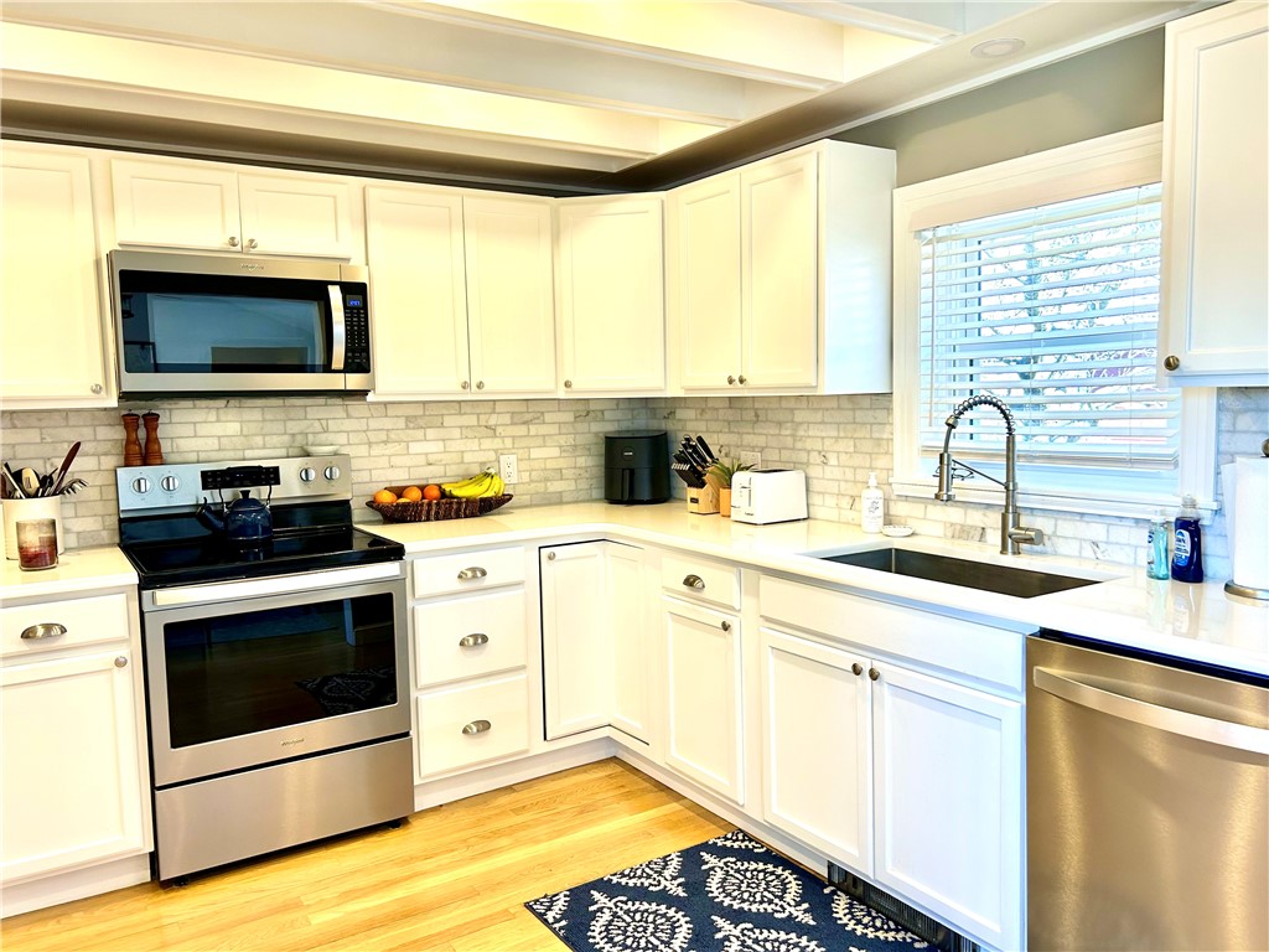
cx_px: 634
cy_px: 476
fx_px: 953
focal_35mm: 26
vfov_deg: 53.1
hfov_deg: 67.3
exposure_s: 1/120
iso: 64
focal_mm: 5.7
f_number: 1.5
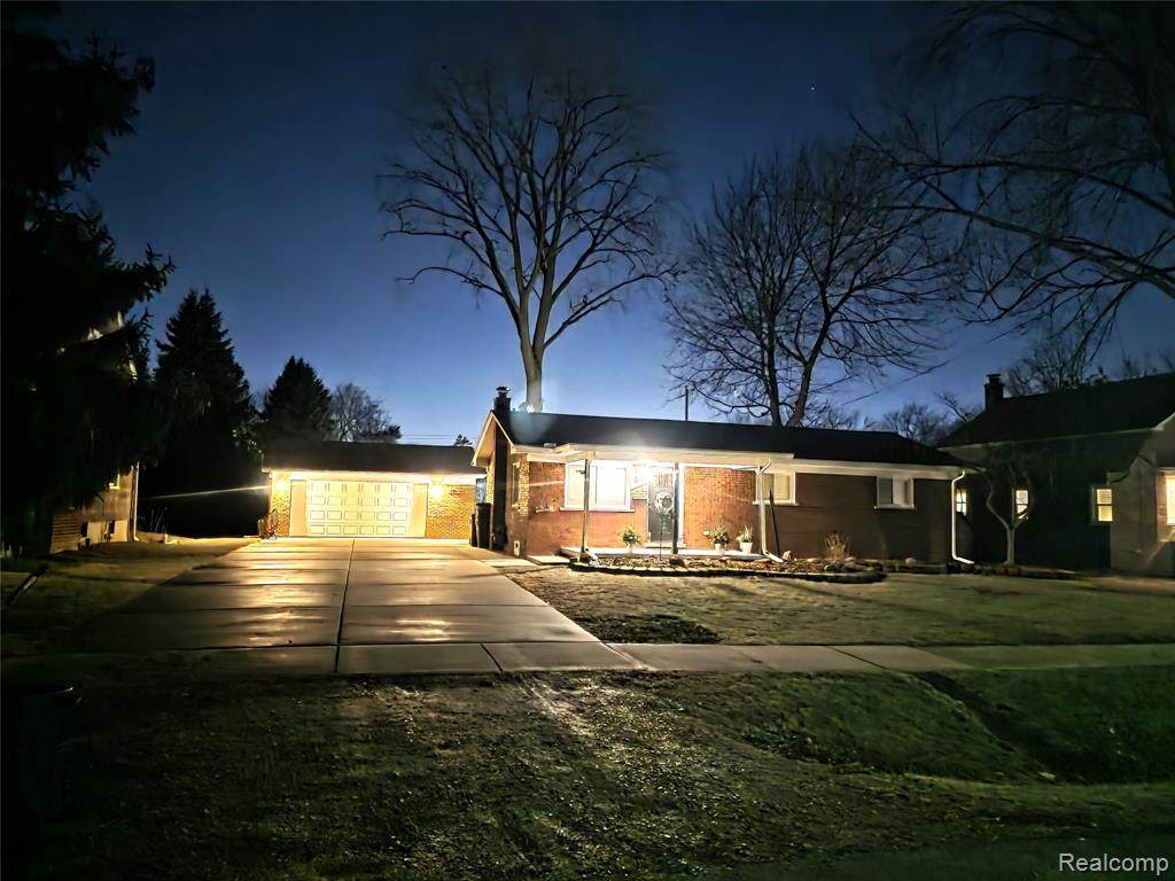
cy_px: 440
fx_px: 781
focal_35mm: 23
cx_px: 588
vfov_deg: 58.9
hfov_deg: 73.9
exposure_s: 1/13.4
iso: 3200
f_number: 1.7
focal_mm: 6.3
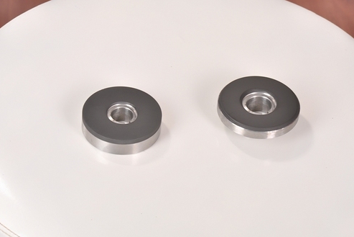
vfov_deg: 8.6
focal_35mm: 160
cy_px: 119
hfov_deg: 12.9
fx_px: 1569
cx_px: 175
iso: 200
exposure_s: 1/125
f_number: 13
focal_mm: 105
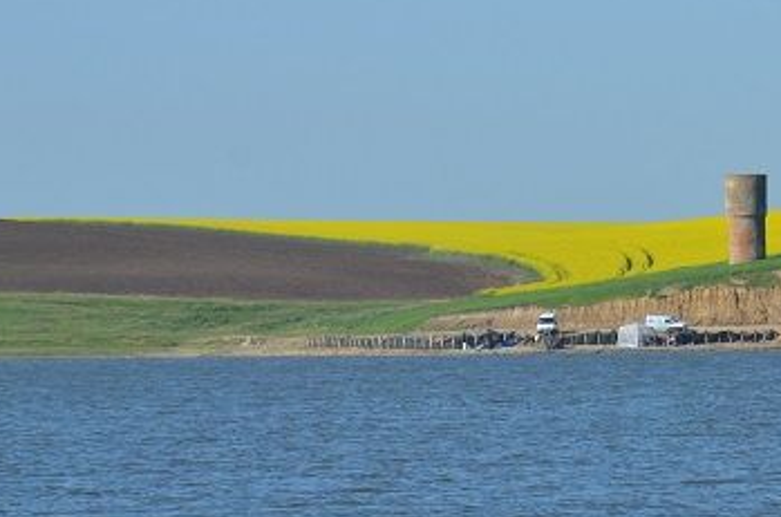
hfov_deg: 5.7
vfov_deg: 3.8
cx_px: 716
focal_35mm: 361
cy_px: 218
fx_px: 7817
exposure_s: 1/250
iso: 100
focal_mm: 105
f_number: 8
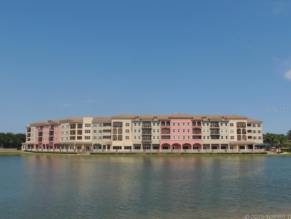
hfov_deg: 55.3
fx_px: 278
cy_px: 110
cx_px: 146
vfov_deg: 43.0
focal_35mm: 33
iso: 100
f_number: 3.6
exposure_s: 1/1600
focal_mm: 5.8
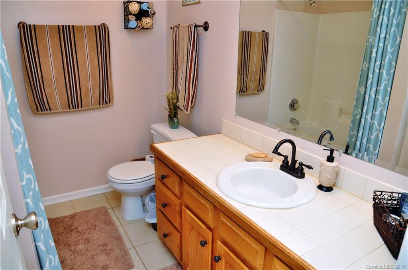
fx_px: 492
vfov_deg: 30.7
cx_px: 204
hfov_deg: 45.0
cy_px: 135
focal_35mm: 44
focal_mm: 29
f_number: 5.6
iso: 640
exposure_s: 1/60
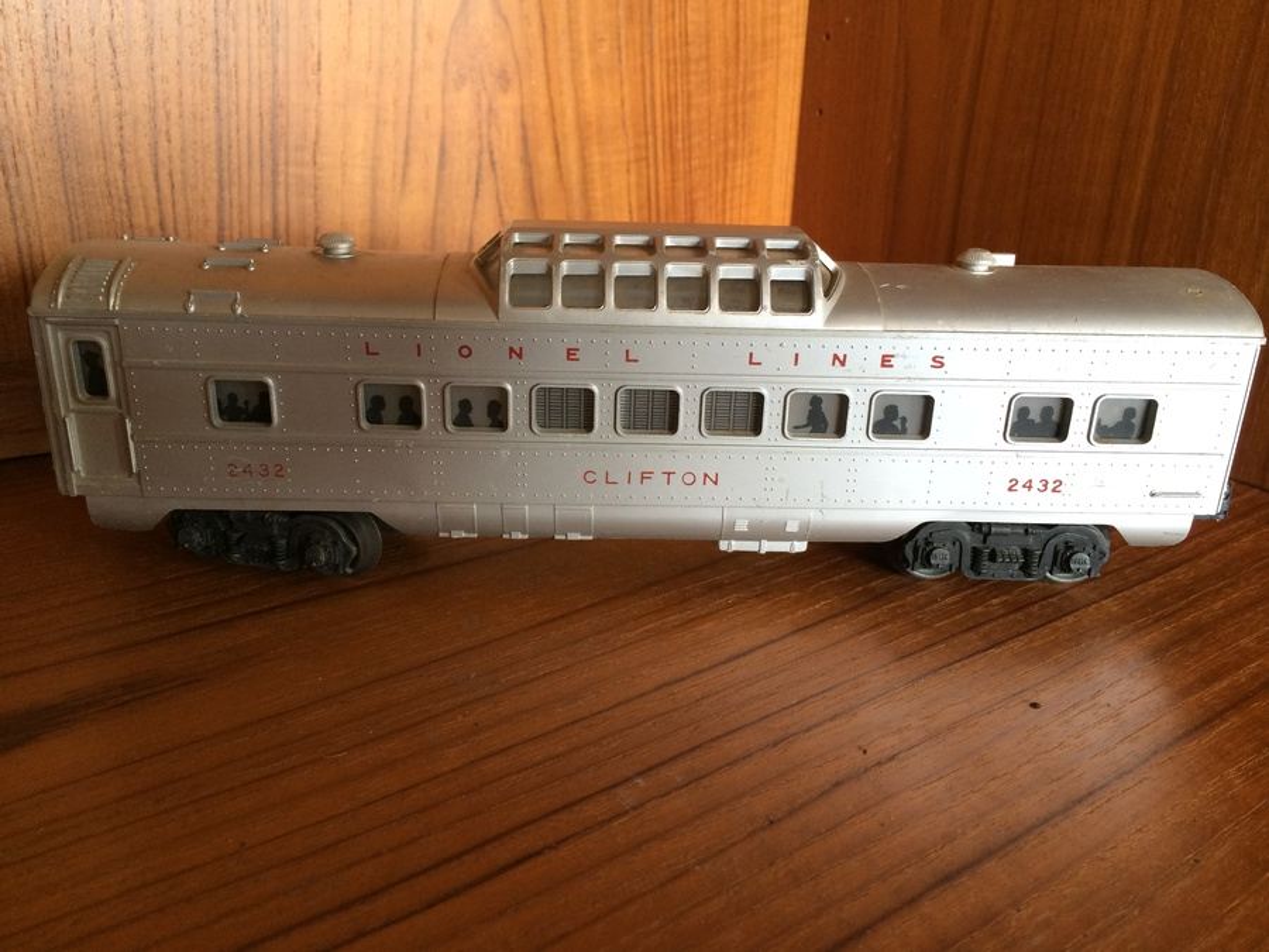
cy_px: 476
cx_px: 634
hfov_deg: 60.0
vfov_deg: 46.8
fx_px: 1100
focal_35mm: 30
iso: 80
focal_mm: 4.12
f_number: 2.2
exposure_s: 1/30
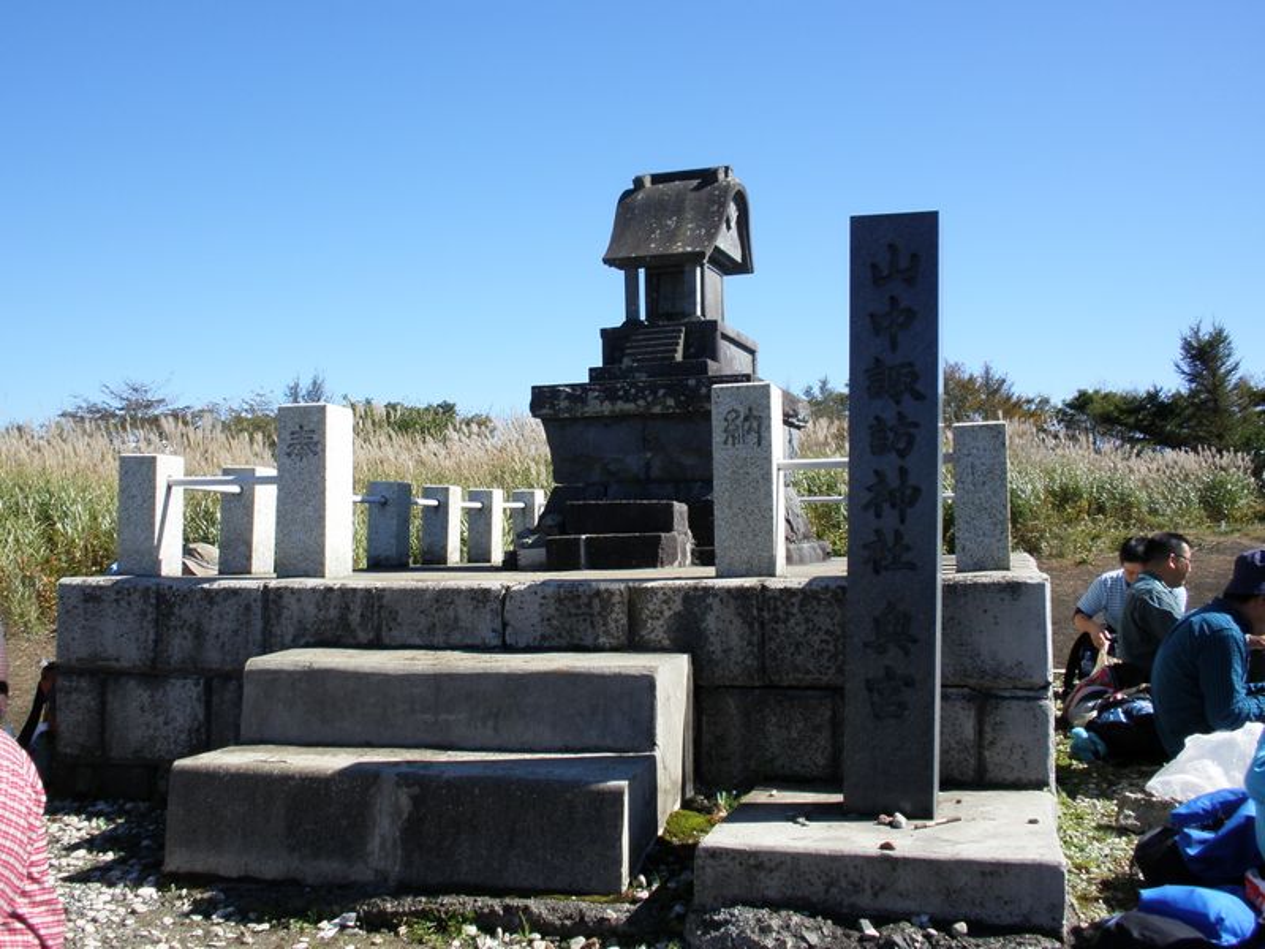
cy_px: 474
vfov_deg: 38.7
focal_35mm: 37
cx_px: 632
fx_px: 1352
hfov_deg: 50.1
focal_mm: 6.6
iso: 64
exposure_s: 1/80
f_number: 10
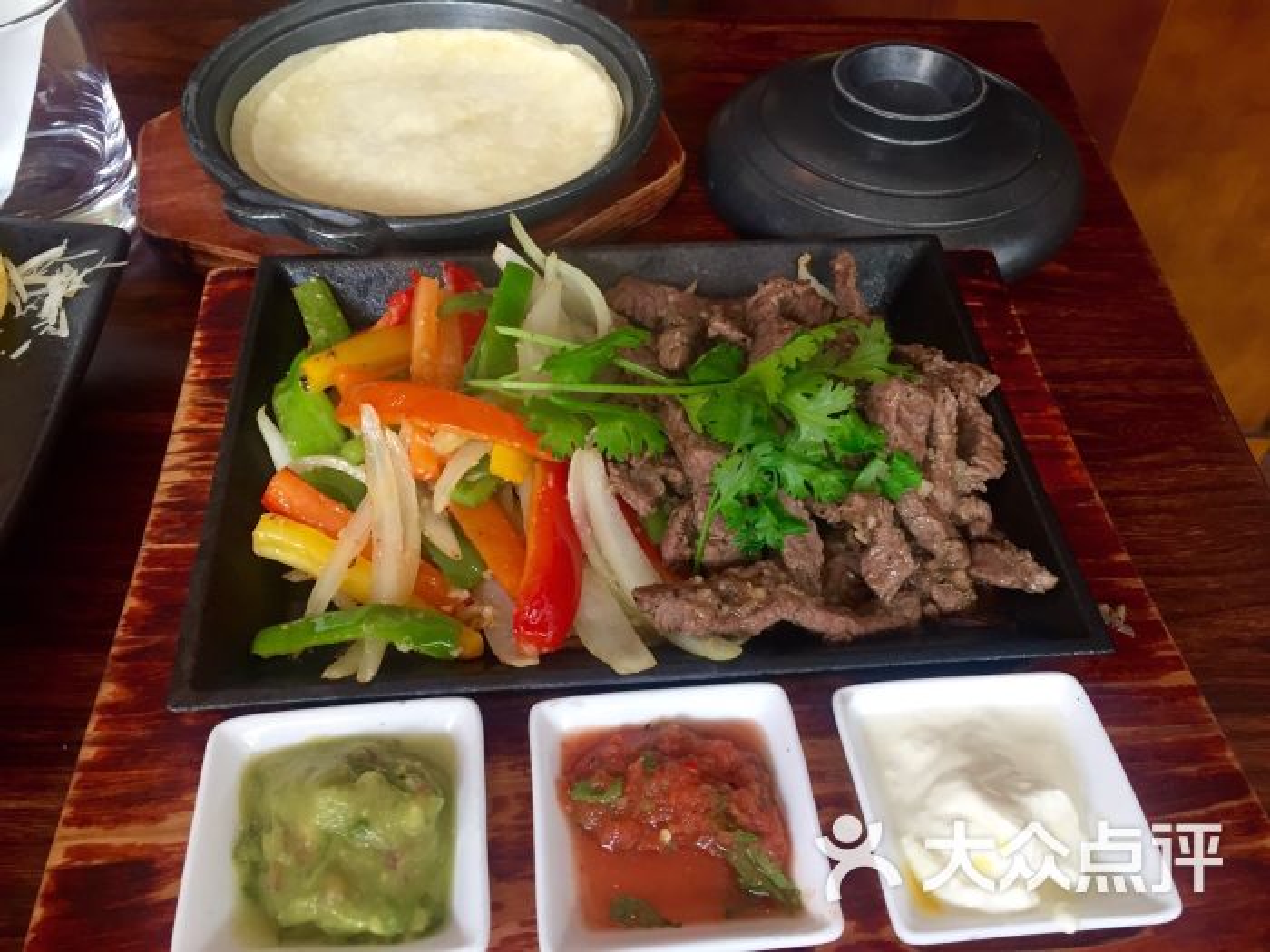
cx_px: 635
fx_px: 1064
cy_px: 476
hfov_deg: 61.7
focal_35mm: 29
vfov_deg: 48.2
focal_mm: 4.15
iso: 64
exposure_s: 1/30
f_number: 2.2
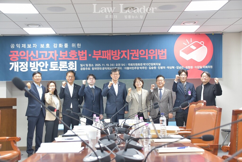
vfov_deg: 25.8
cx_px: 121
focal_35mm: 52
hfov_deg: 37.8
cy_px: 81
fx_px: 353
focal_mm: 35
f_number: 4.5
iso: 500
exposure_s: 1/20
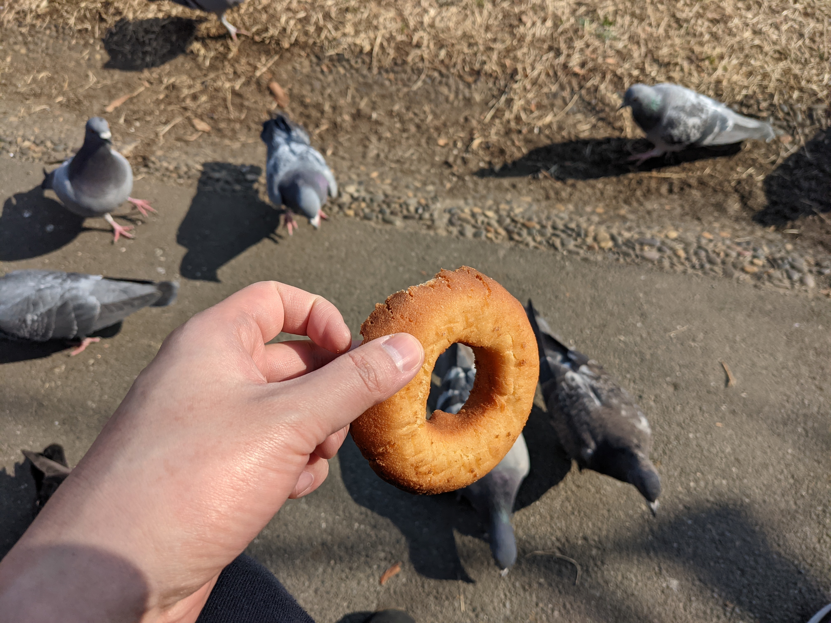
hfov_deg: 65.3
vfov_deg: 51.4
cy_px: 312
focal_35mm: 27
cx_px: 416
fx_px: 648
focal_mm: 4.38
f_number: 1.73
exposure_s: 1/3344
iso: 64
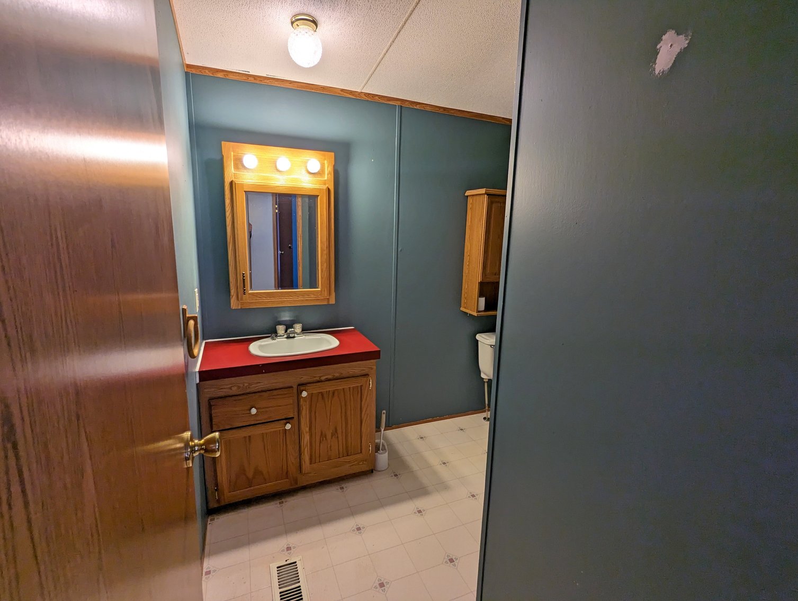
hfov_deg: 94.4
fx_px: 369
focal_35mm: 16
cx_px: 399
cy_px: 300
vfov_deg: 78.3
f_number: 2.2
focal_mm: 2.35
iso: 61
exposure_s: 1/60
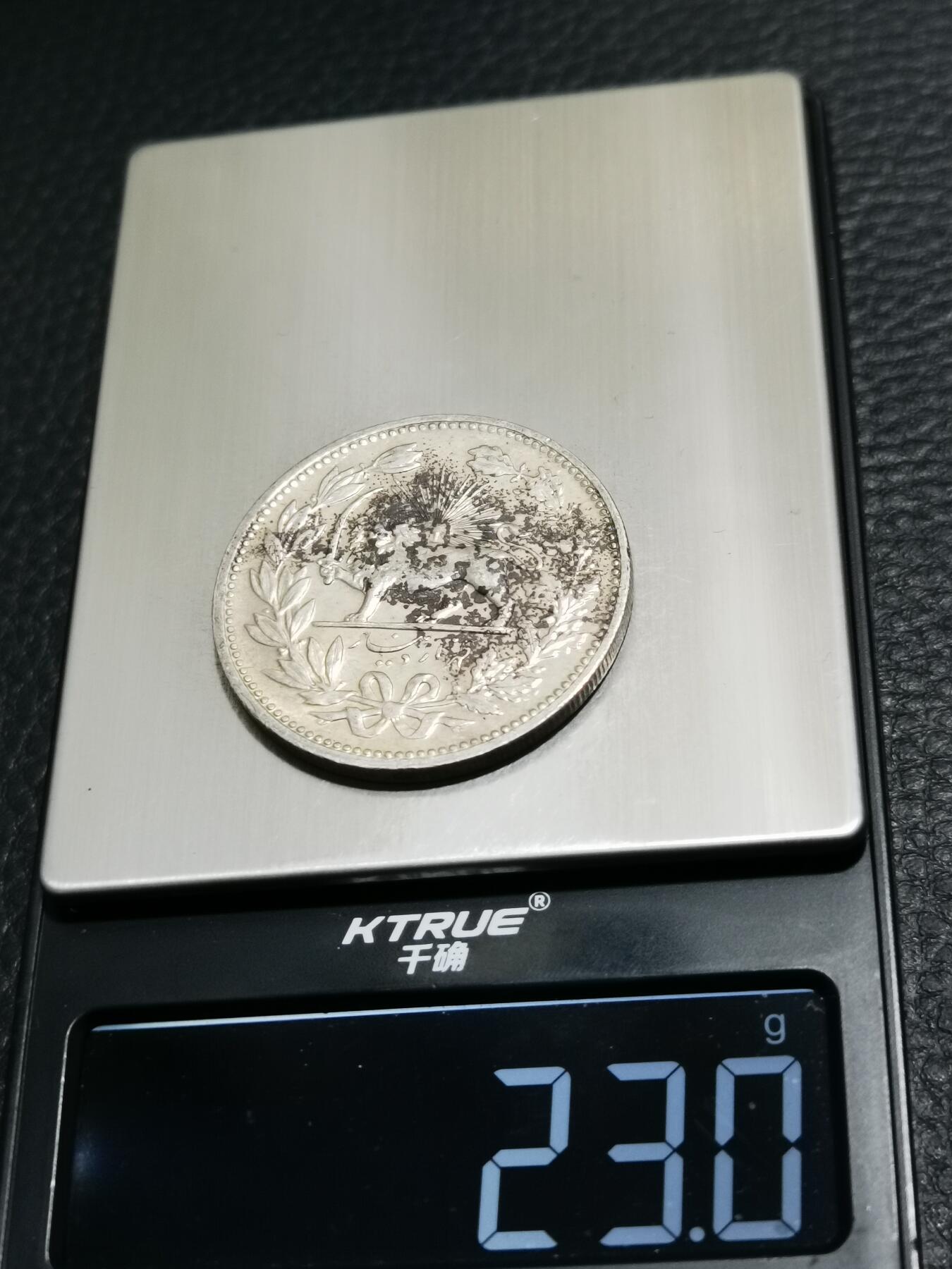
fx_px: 2090
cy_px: 634
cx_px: 476
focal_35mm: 57
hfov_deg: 25.7
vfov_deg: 33.8
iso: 125
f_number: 1.9
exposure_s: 1/100
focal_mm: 6.67
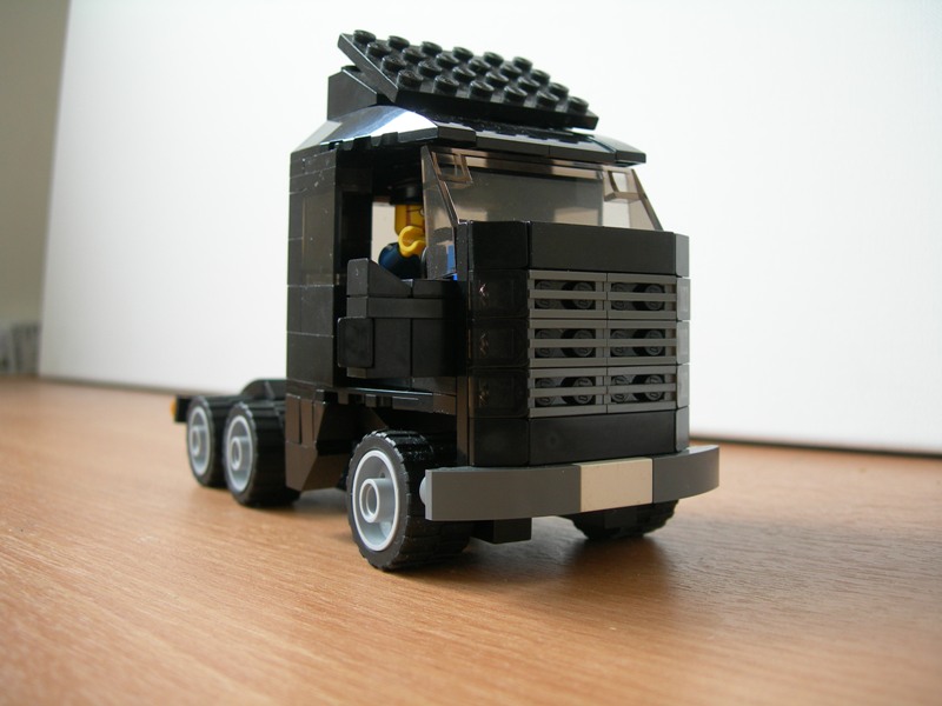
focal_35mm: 38
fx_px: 1034
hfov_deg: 49.0
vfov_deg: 37.7
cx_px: 471
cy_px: 353
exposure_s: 1/14.1
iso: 50
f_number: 2.8
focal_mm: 7.8
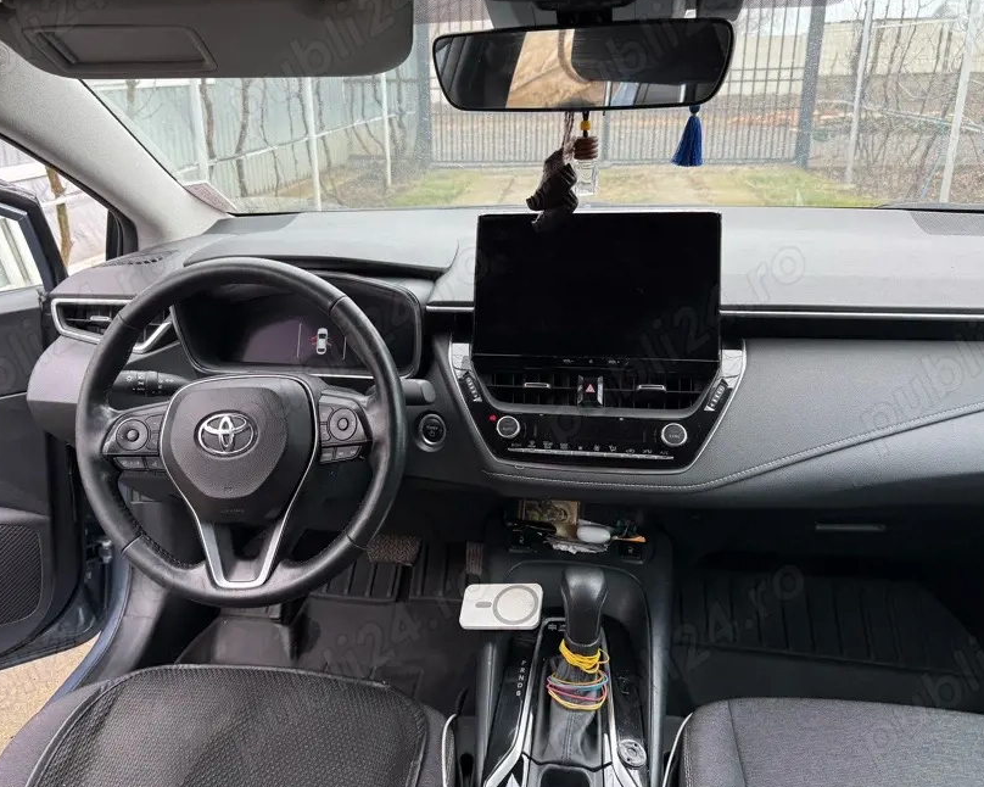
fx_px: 844
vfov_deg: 49.9
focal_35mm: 29
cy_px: 353
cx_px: 440
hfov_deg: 60.3
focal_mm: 6.76
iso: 64
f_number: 1.78
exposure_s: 1/121
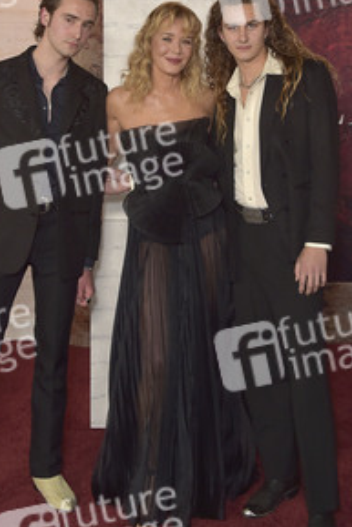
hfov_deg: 22.3
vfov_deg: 32.9
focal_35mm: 61
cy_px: 257
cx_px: 143
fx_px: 894
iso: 1000
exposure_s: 1/250
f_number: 5.6
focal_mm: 44
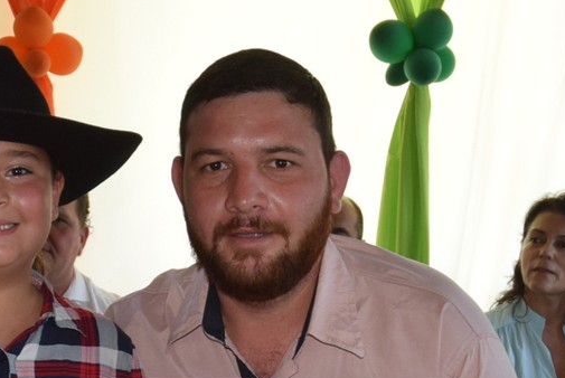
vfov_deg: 14.1
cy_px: 349
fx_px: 1508
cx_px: 195
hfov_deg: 21.1
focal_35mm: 96
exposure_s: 1/125
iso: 800
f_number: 5.6
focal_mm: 18
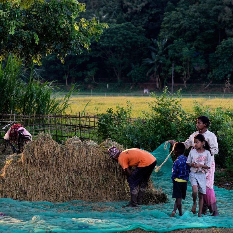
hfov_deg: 19.3
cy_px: 117
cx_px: 87
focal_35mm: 90
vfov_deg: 19.3
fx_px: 685
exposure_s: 1/640
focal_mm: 70
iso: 400
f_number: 4
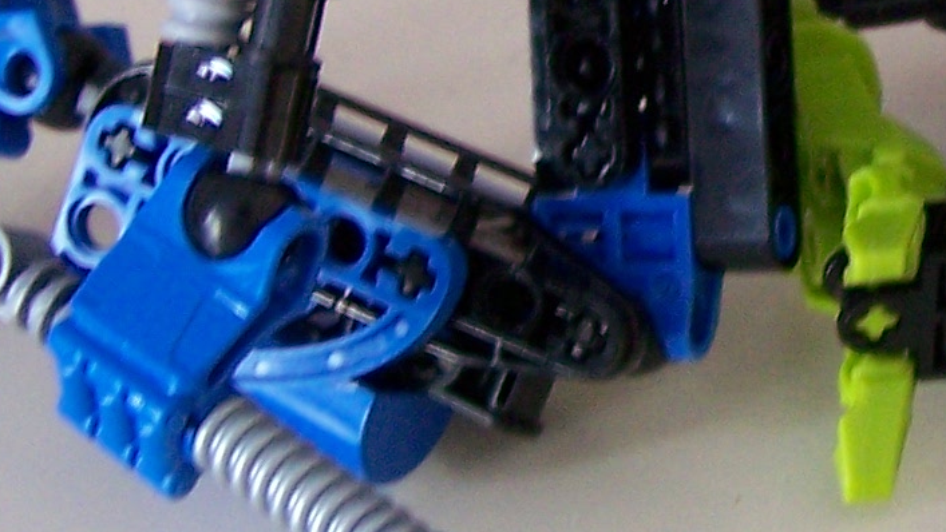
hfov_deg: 12.8
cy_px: -44
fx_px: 4165
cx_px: 975
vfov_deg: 7.3
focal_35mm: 166
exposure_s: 1/10
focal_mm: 6.3
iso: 160
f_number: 2.8
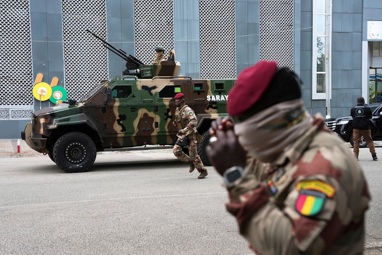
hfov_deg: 40.3
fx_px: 520
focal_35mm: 49
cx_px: 191
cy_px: 128
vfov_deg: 27.5
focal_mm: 49
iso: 400
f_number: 4
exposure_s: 1/800
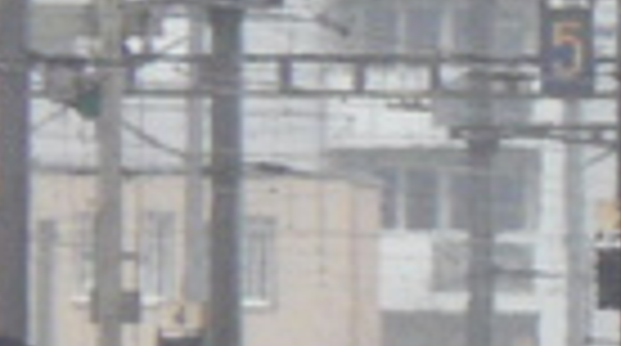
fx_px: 65591
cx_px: 1426
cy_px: 153
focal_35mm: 3991
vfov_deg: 0.3
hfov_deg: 0.5
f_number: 4.2
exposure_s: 1/125
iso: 200
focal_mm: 82.8
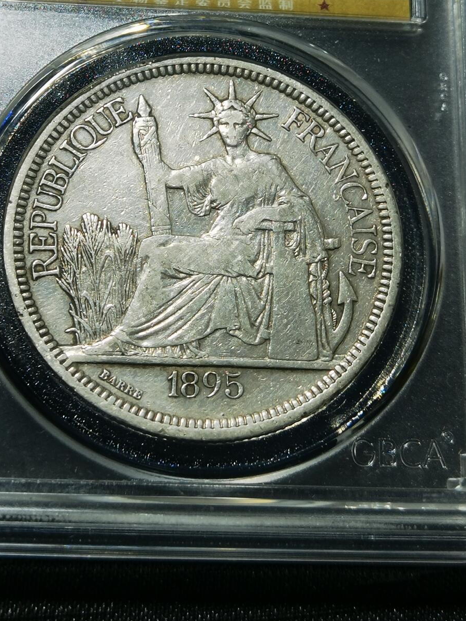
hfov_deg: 16.4
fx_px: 1615
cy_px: 166
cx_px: 206
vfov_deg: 21.6
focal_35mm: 90
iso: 50
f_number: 1.9
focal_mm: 6.67
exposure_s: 1/100
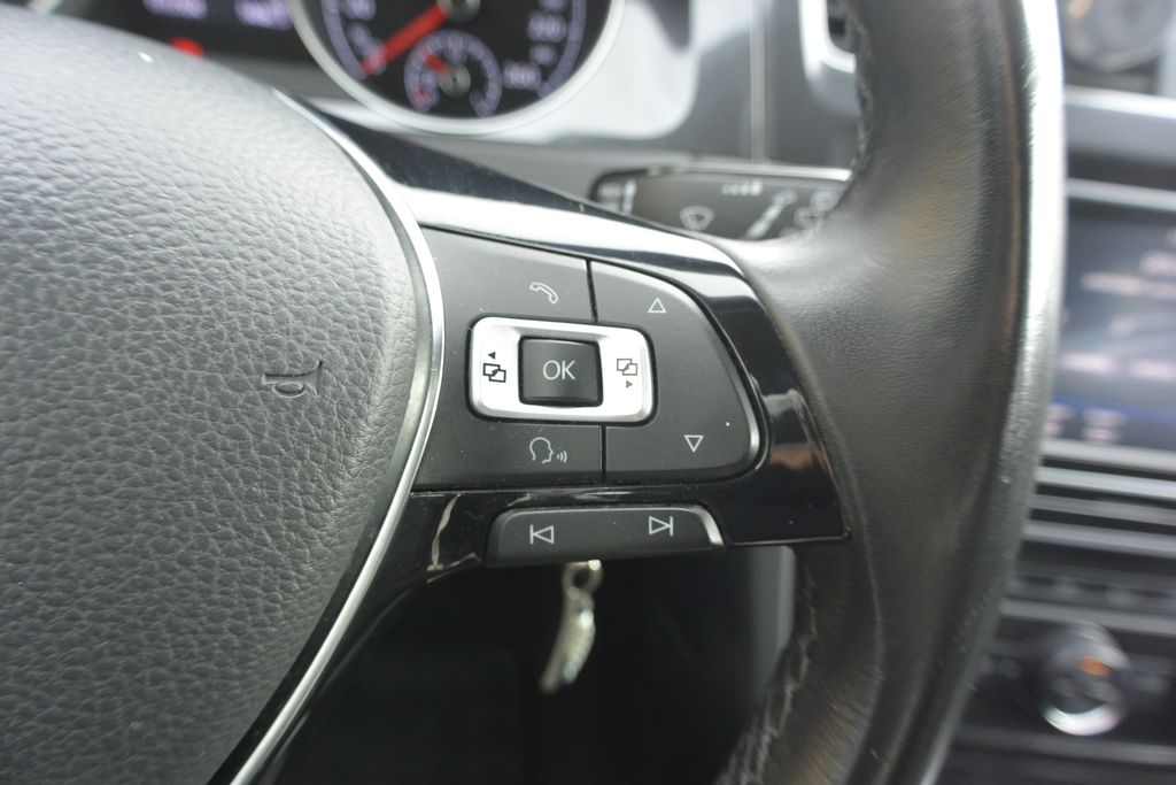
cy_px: 392
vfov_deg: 47.9
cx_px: 588
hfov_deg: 67.4
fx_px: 882
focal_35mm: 27
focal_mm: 10
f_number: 3.5
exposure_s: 1/125
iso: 400
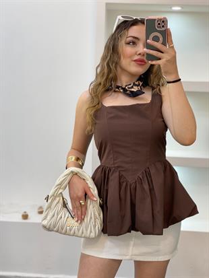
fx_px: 418
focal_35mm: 52
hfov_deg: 28.0
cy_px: 139
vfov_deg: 36.8
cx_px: 104
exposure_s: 1/100
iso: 100
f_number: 2
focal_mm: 6
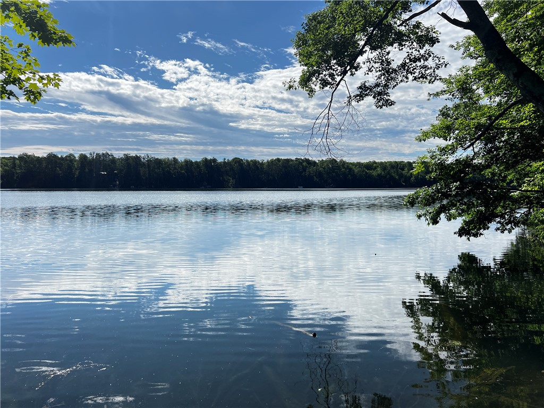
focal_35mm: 26
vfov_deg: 53.1
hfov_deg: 67.3
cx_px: 272
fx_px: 409
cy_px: 204
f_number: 1.5
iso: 50
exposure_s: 1/4444
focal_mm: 5.7
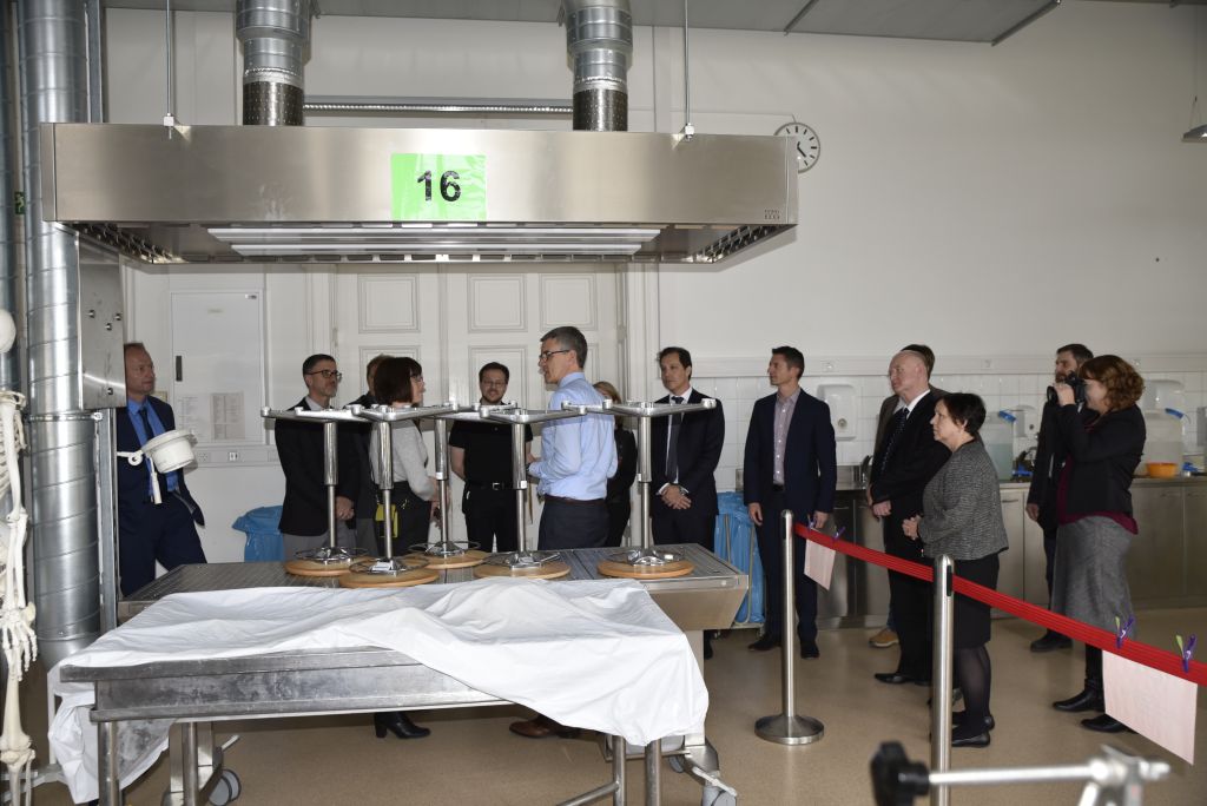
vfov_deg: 43.7
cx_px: 604
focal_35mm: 30
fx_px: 1006
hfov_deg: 61.9
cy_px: 403
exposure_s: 1/60
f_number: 4
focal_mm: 30
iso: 800
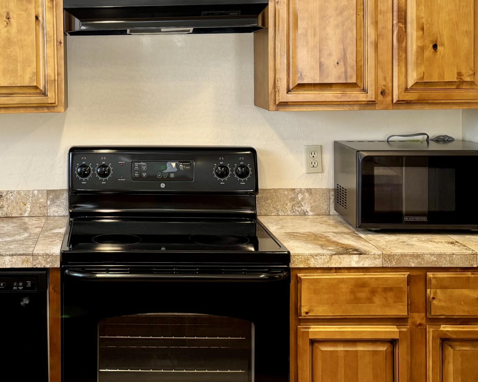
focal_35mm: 55
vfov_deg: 27.1
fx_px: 778
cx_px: 85
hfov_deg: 33.0
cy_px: 78
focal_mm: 5.96
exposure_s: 1/120
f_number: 1.6
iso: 125
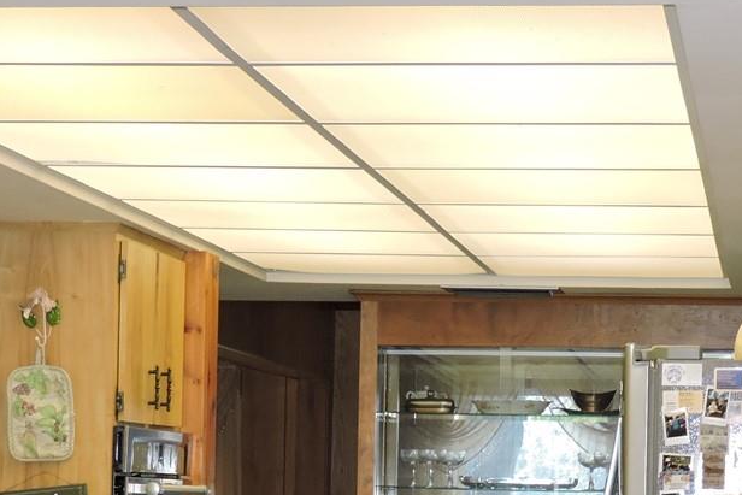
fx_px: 2618
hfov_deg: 16.1
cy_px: 668
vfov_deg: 10.5
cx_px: 401
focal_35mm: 127
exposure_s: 1/30
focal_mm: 8.4
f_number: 3.5
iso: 200
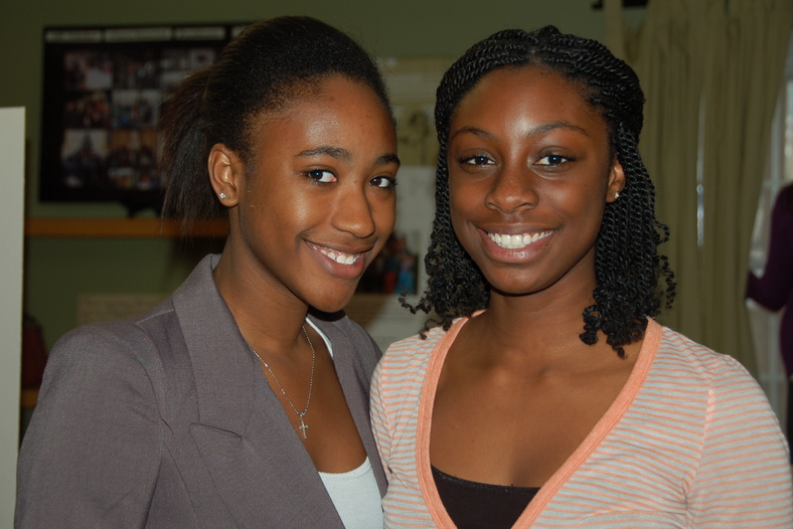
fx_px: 1609
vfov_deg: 18.7
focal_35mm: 73
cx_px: 393
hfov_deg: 27.7
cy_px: 264
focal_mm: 48
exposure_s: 1/60
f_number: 4.8
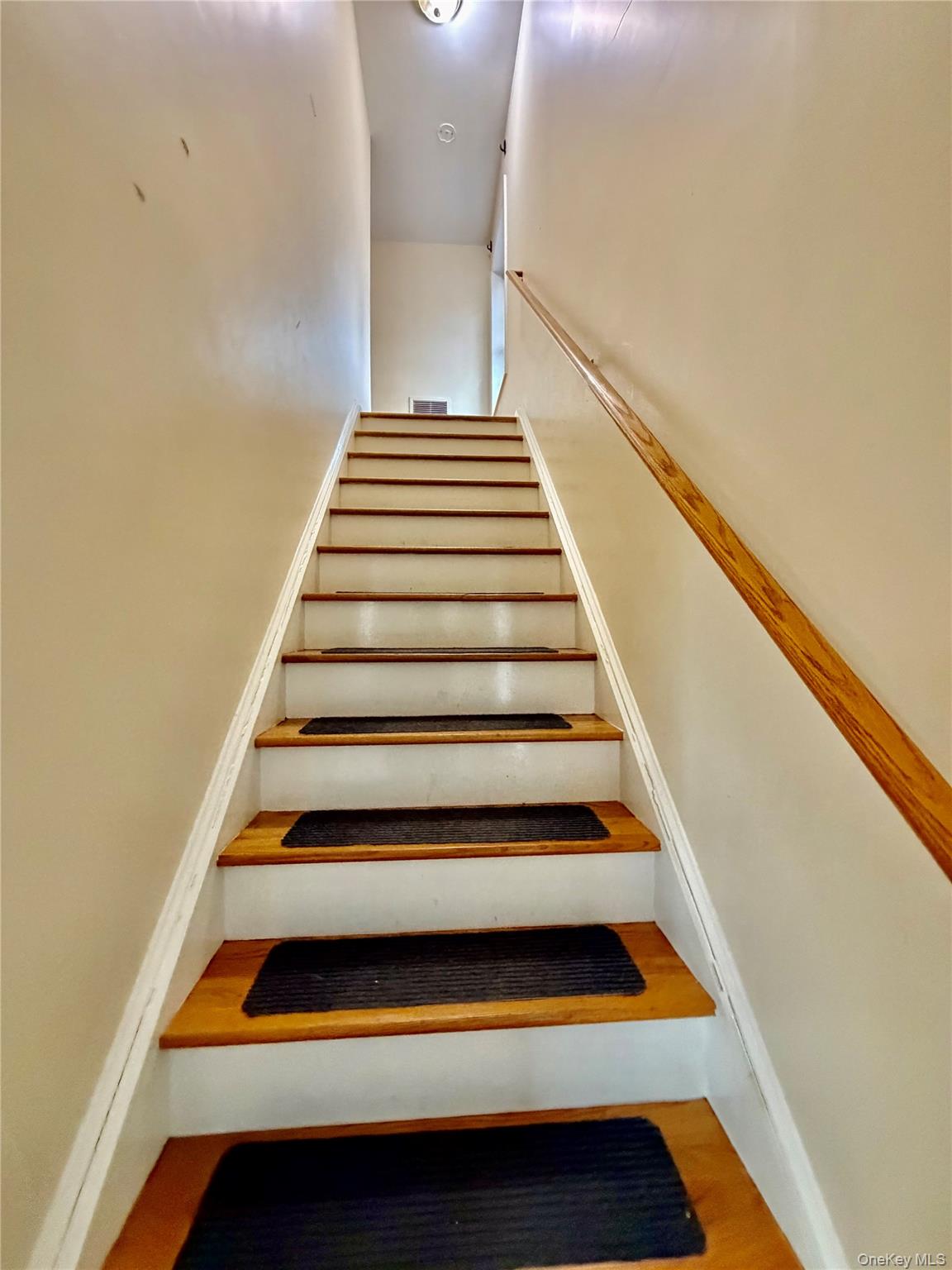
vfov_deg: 102.1
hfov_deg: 85.7
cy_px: 635
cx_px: 476
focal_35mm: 14
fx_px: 513
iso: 640
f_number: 2.2
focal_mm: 2.22
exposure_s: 1/60
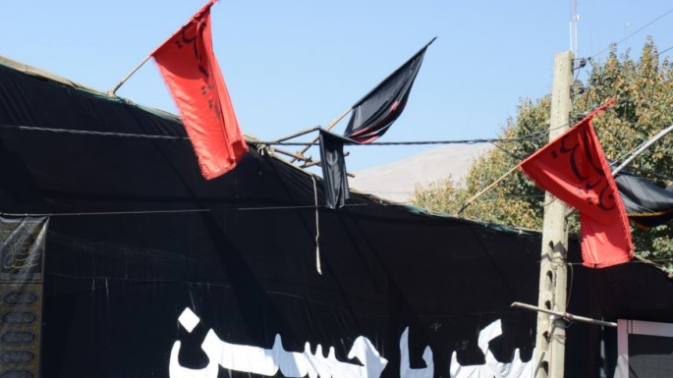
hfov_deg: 21.6
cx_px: -84
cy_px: 499
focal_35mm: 93
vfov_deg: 12.6
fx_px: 1659
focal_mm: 38
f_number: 9
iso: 200
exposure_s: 1/125
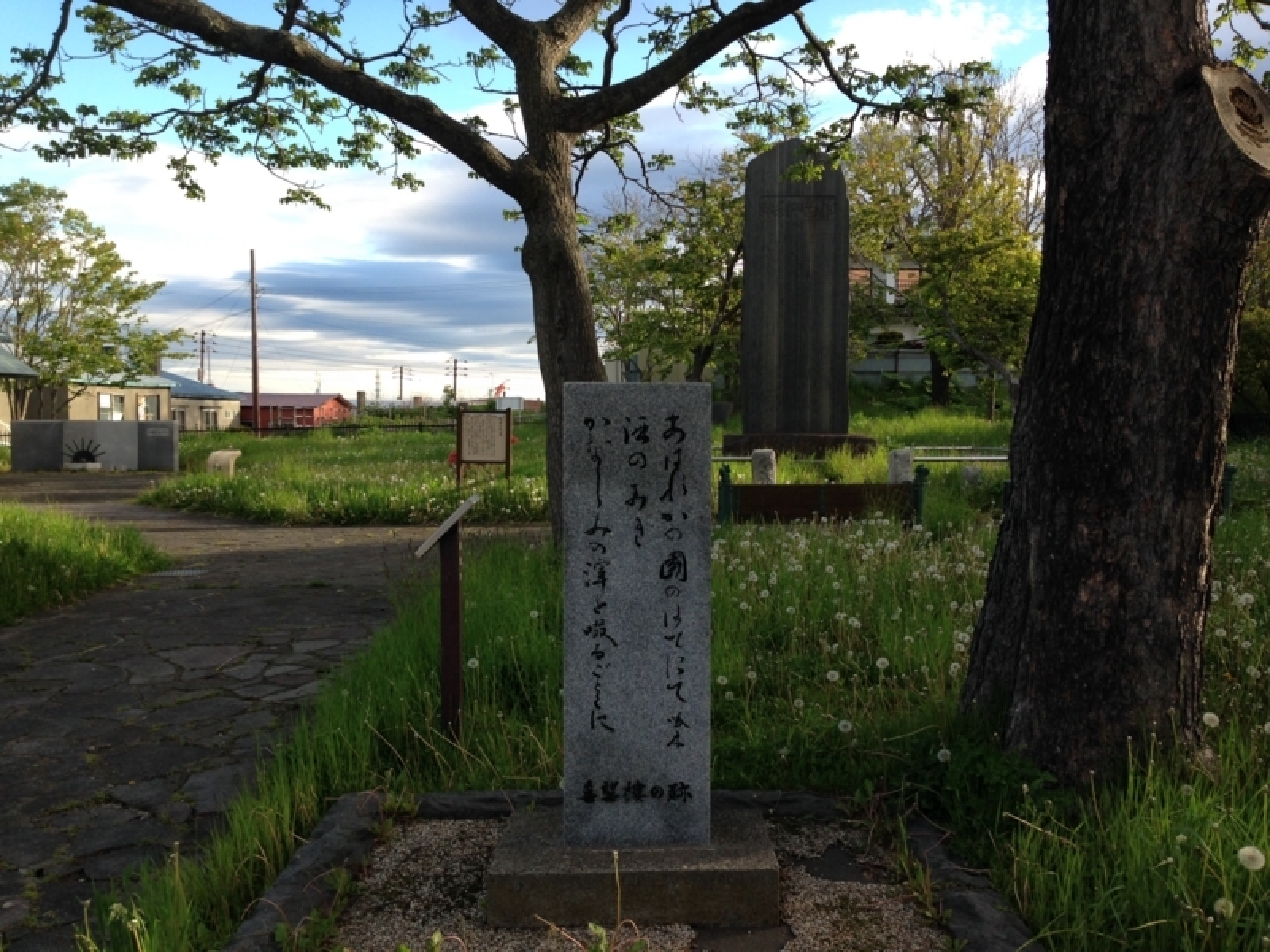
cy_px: 476
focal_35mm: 33
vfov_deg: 42.9
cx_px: 635
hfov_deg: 55.4
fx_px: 1211
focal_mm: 4.12
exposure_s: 1/341
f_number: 2.4
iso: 50
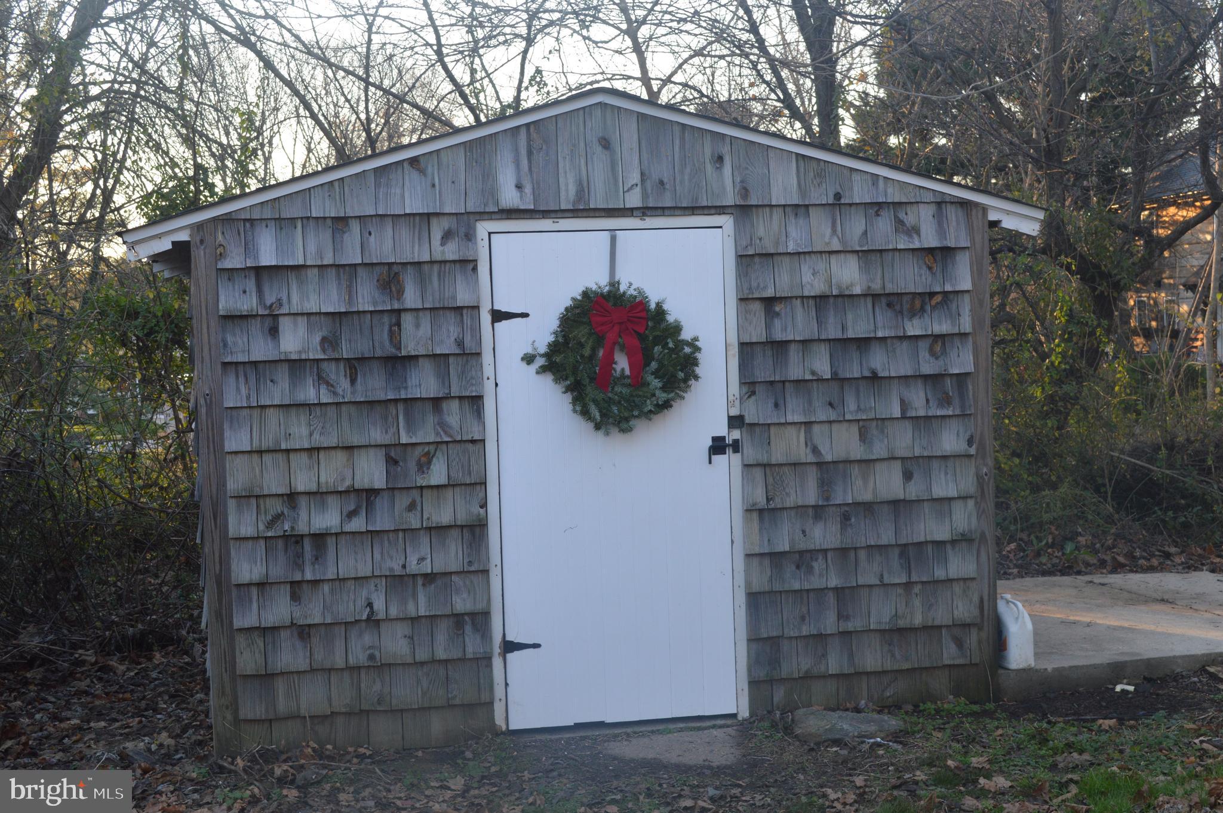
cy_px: 406
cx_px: 612
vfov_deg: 28.0
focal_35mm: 48
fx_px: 1629
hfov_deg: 41.2
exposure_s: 1/60
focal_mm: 32
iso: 400
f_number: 8
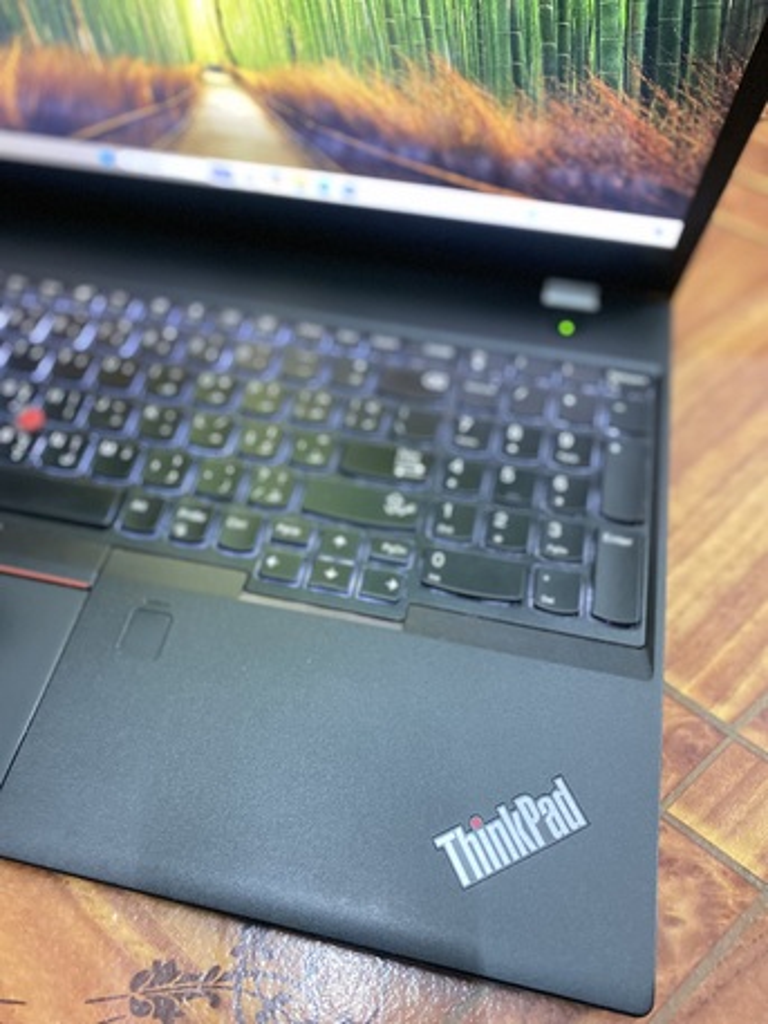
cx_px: 384
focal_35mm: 26
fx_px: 769
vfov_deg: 67.3
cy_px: 512
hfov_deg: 53.1
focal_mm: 4.25
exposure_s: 1/24
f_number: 1.8
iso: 800
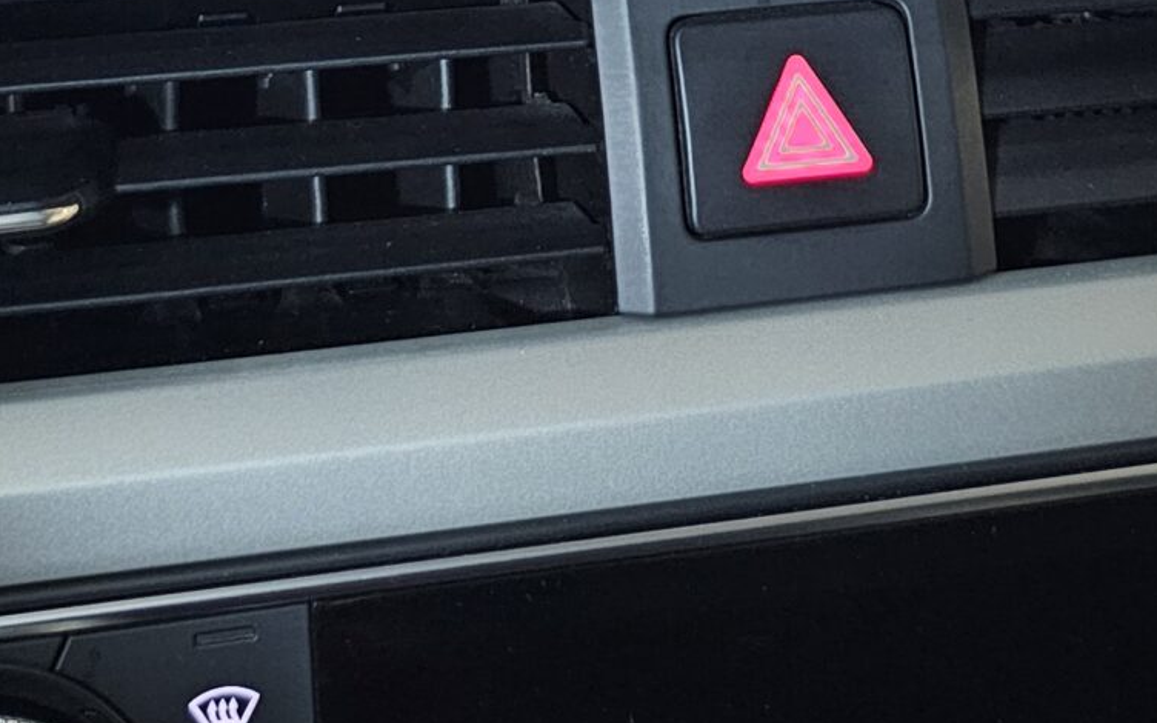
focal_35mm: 83
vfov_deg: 14.6
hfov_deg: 24.9
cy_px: -365
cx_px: 686
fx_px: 2617
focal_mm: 6.3
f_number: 1.7
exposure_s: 1/26.6
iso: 640
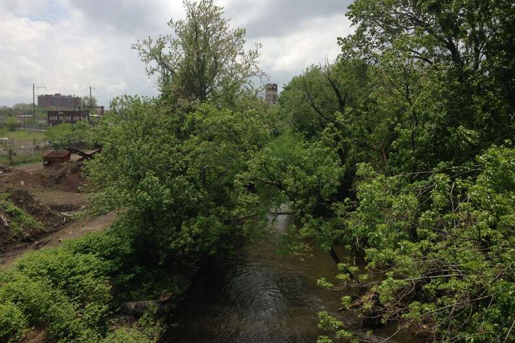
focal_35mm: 35
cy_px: 160
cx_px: 261
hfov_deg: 54.4
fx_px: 501
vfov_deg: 37.8
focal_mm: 4.13
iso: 50
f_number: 2.4
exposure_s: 1/2262
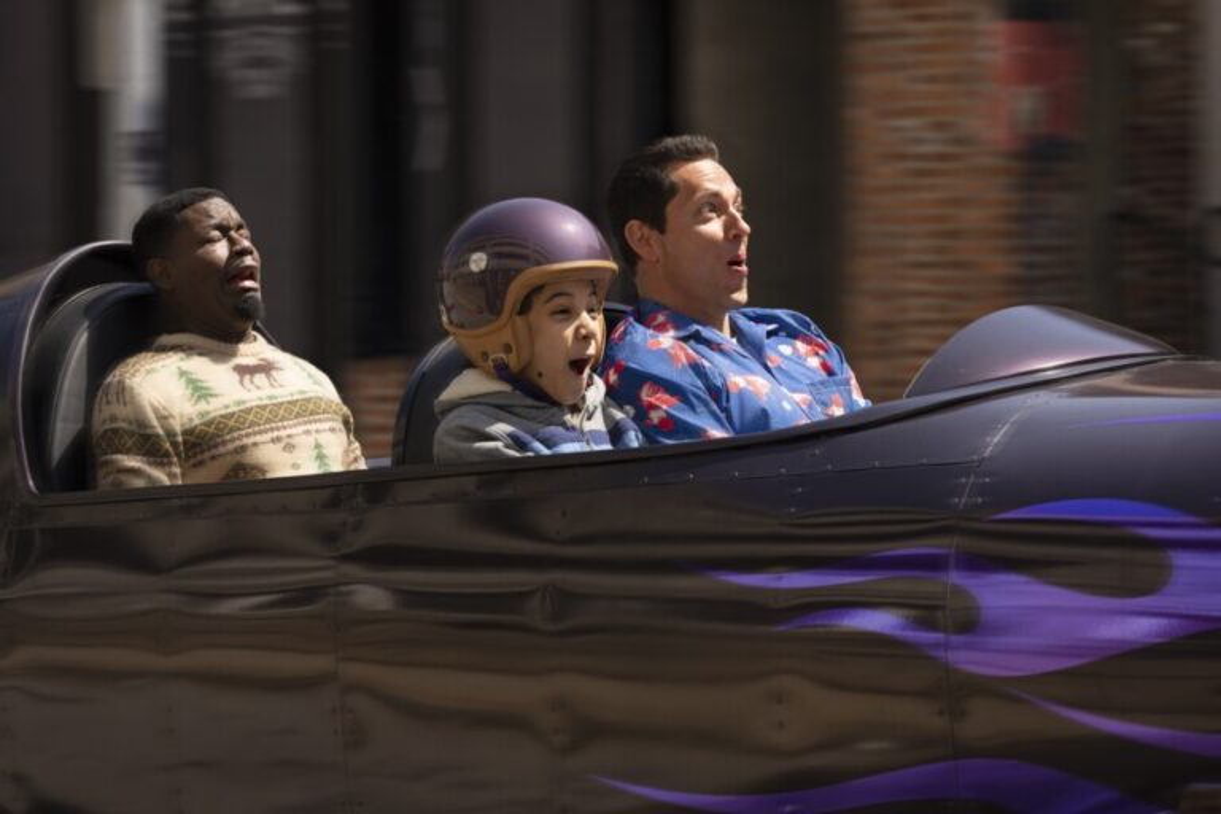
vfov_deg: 11.5
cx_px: 610
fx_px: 4036
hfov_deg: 17.2
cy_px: 407
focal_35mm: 119
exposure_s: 1/1000
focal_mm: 119
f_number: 7.1
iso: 400
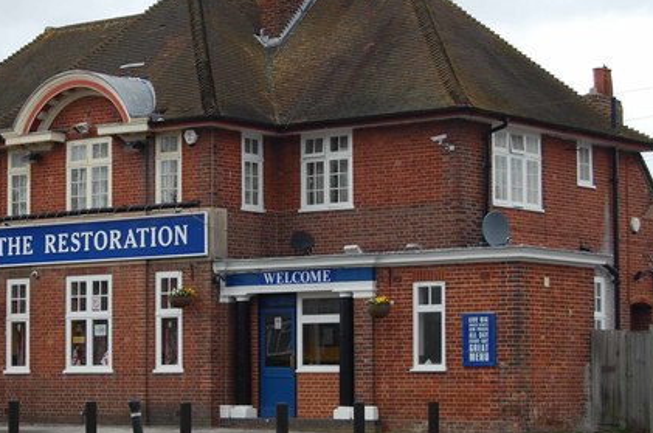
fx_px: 1901
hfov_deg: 19.4
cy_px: 249
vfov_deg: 13.0
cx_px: 228
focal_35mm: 105
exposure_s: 1/125
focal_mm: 46
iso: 200
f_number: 5.6
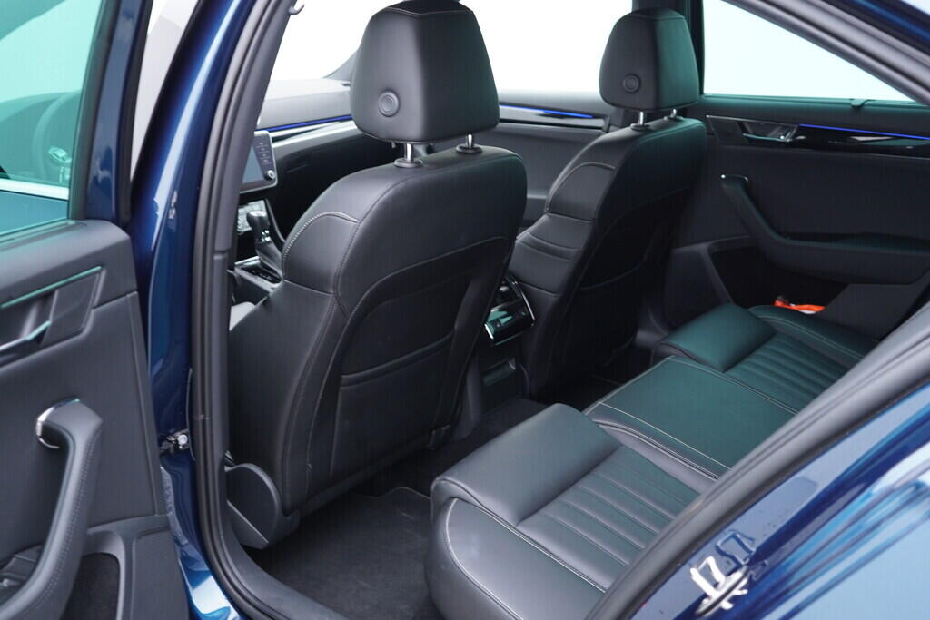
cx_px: 465
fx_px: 930
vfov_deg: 36.9
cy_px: 310
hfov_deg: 53.1
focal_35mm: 36
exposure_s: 1/40
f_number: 2.8
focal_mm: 24
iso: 400
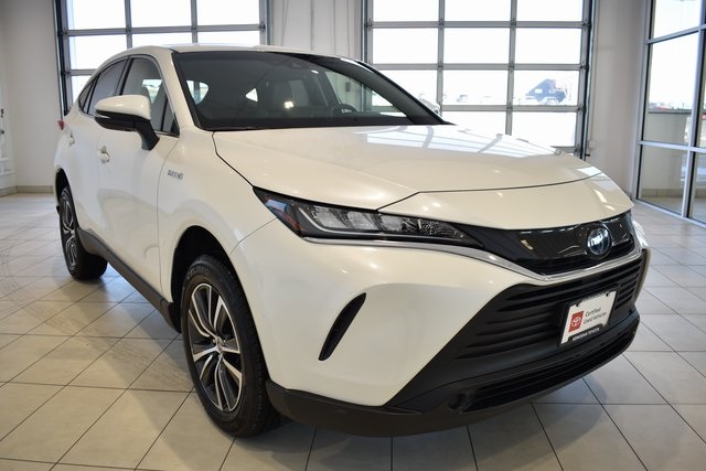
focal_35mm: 30
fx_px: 588
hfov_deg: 61.9
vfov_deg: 43.6
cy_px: 236
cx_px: 353
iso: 100
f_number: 3.5
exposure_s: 1/50
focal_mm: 20
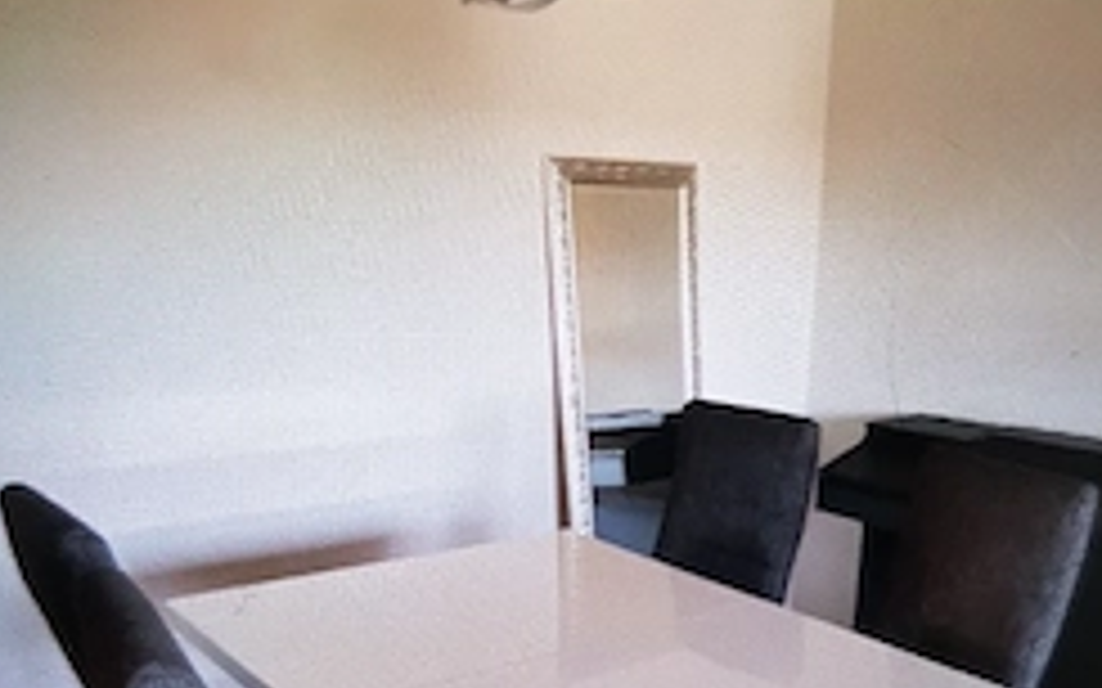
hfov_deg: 44.1
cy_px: 616
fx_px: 1351
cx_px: 666
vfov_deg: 27.6
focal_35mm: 45
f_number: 1.7
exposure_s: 1/50
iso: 50
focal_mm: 4.2
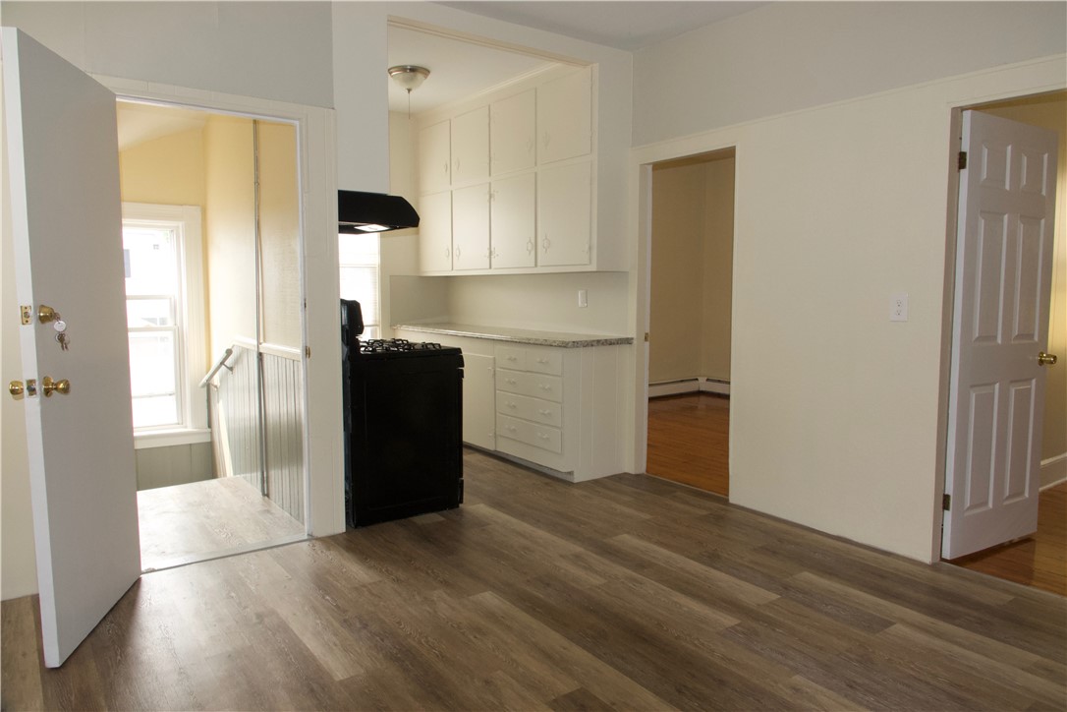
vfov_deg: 53.1
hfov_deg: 73.7
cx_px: 534
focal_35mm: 24
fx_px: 711
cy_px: 356
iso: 640
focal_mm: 8.8
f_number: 6.3
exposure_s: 1/100
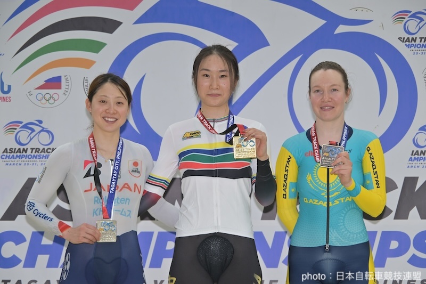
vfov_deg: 11.4
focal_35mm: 120
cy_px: 142
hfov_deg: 17.1
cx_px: 213
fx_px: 1420
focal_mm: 120
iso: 1250
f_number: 8
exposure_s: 1/160
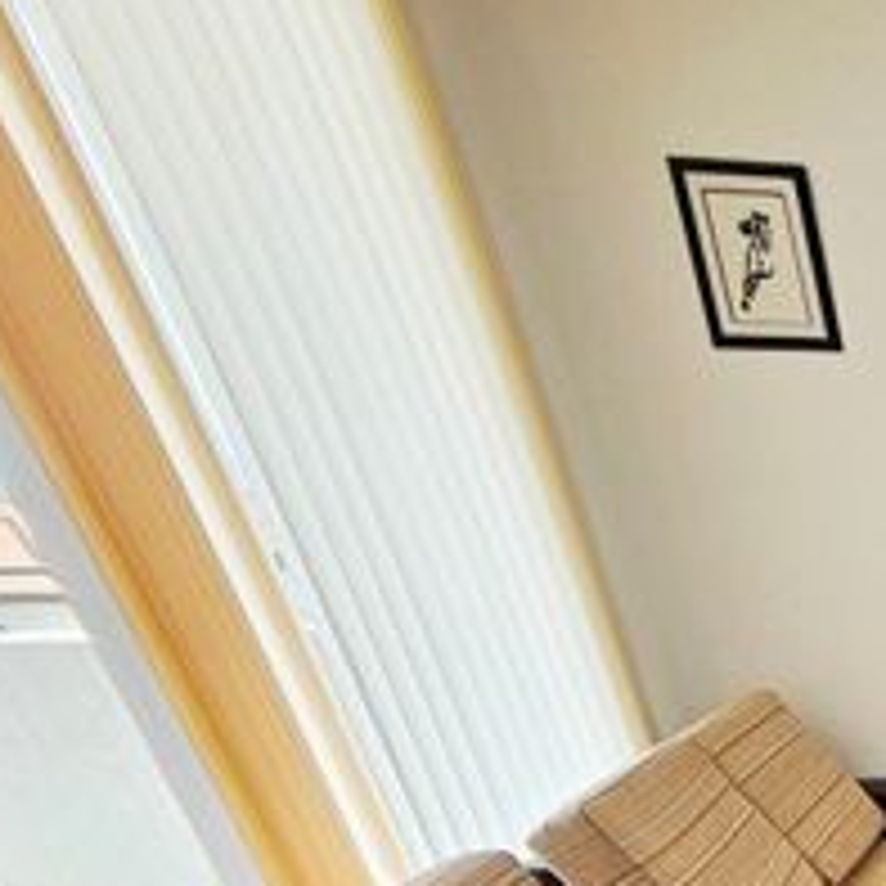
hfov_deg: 23.2
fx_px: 1187
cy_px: 1097
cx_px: 1558
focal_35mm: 41
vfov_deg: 32.7
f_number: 2.2
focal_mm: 1.7
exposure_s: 1/100
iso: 40
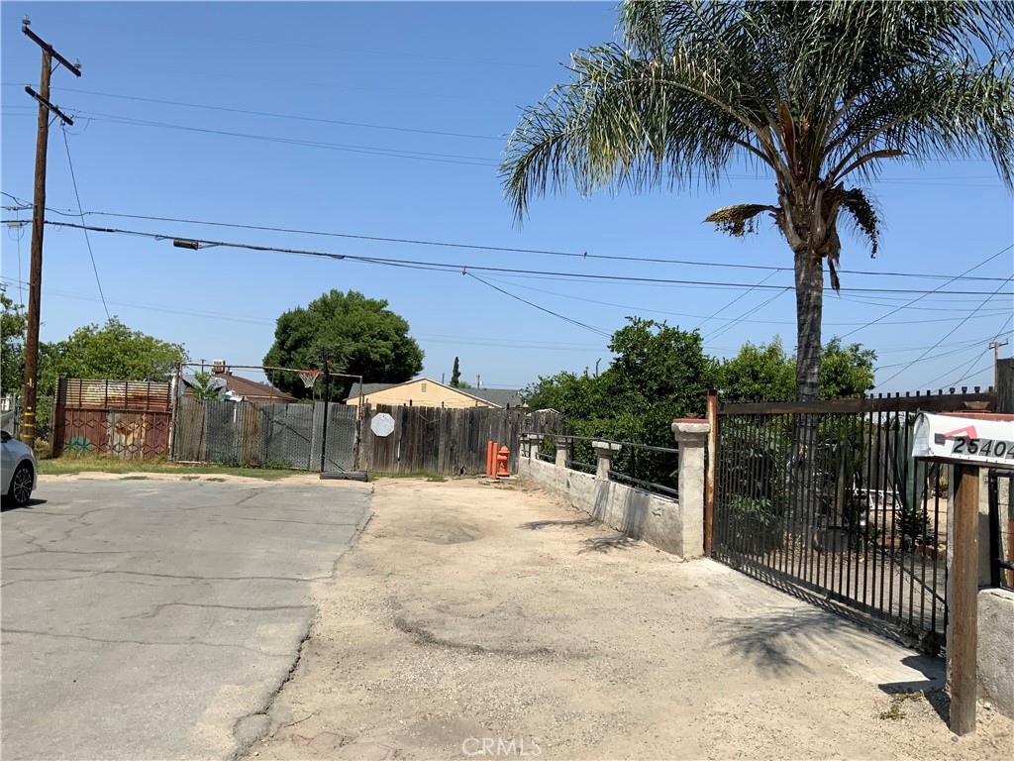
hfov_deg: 61.7
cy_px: 380
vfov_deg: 48.2
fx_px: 849
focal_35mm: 29
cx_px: 507
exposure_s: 1/2538
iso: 16
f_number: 1.8
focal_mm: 3
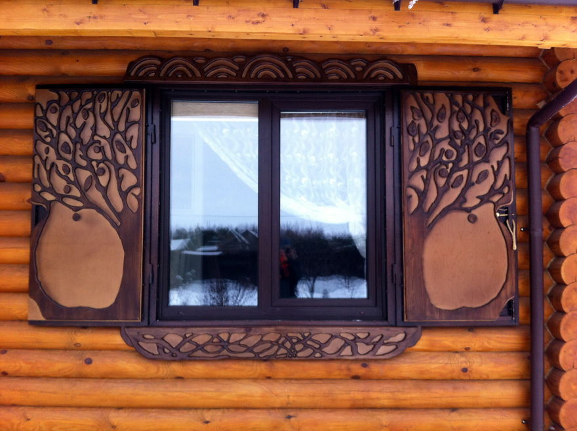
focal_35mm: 35
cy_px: 216
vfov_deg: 40.6
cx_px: 288
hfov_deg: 52.7
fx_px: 582
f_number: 2.8
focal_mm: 3.85
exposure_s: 1/60
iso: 80
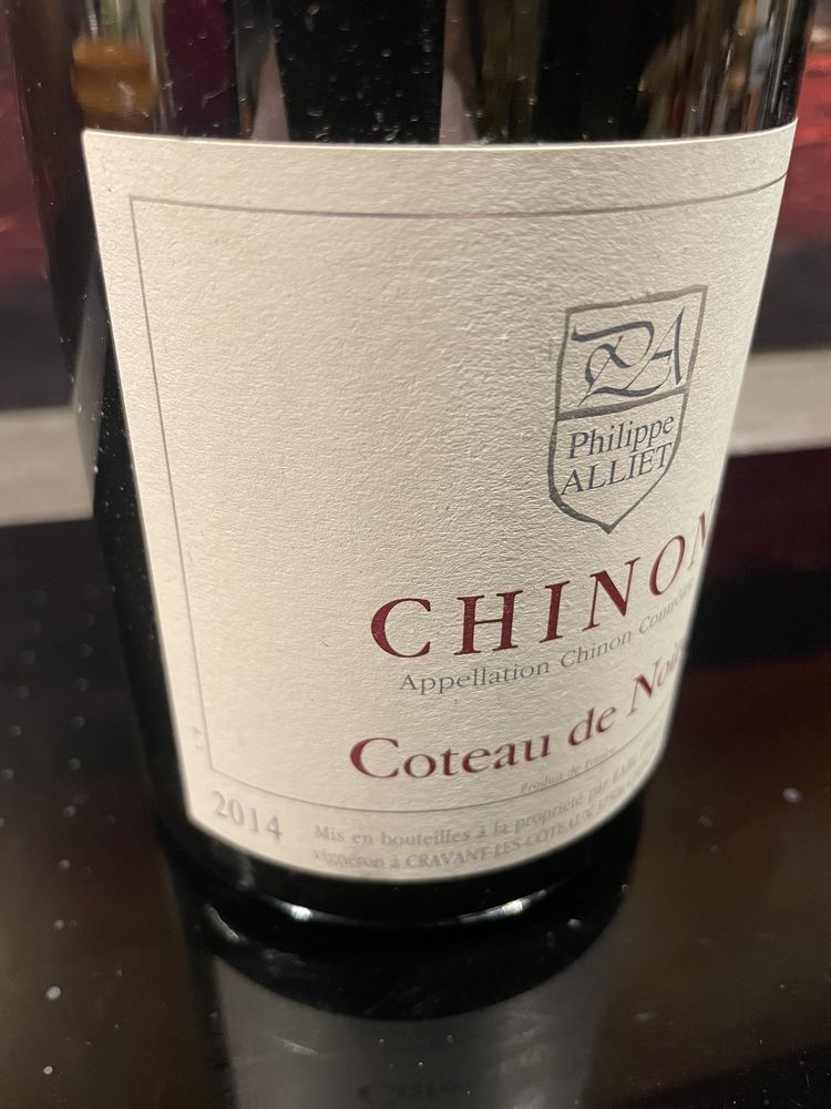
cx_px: 416
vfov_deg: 67.3
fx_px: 832
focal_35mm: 26
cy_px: 554
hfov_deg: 53.1
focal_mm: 4.2
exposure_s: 1/60
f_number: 1.6
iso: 320
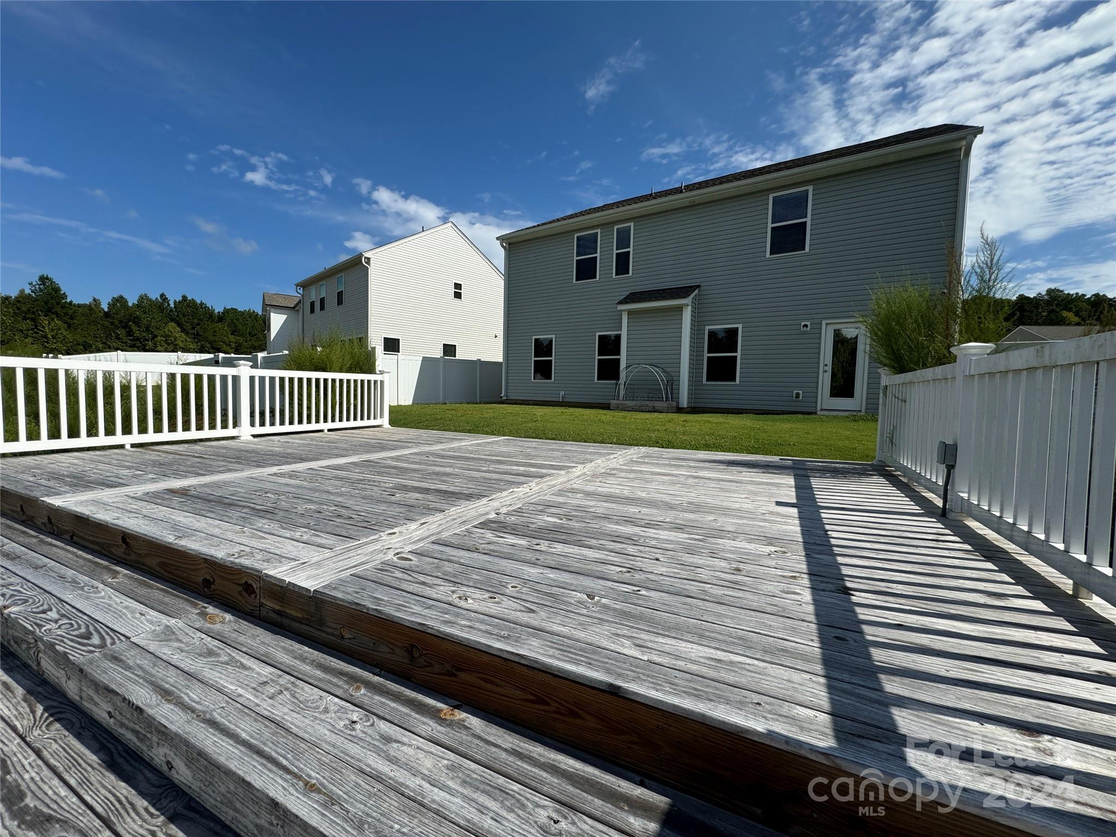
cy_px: 418
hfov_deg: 102.1
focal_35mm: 14
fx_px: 451
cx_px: 558
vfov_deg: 85.7
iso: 50
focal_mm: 2.22
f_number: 2.2
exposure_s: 1/3717
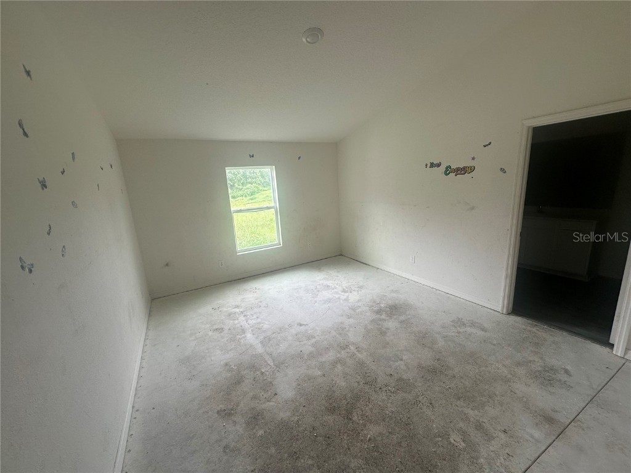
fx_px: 255
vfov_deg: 85.7
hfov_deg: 102.1
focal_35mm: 14
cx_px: 316
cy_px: 236
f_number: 2.2
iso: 64
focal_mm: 2.22
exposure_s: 1/99
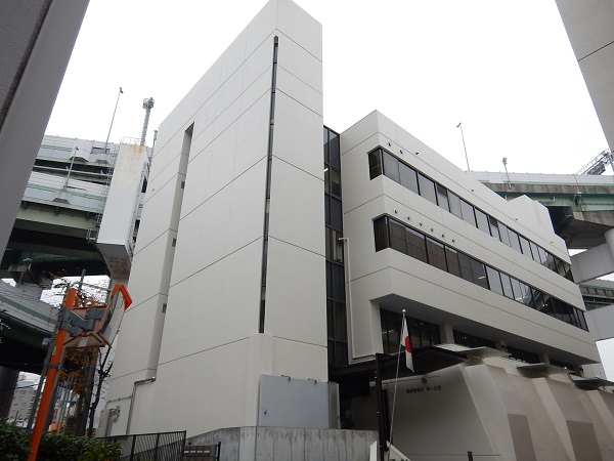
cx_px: 307
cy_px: 230
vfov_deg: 56.8
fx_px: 426
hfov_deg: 71.6
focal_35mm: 24
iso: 125
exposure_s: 1/400
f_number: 2.8
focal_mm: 4.3
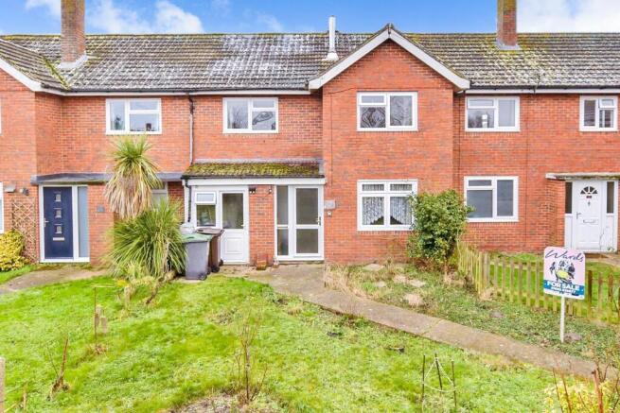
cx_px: 310
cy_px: 206
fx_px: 310
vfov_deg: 67.4
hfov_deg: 90.0
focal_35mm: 18
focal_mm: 12
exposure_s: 1/100
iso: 320
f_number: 7.1
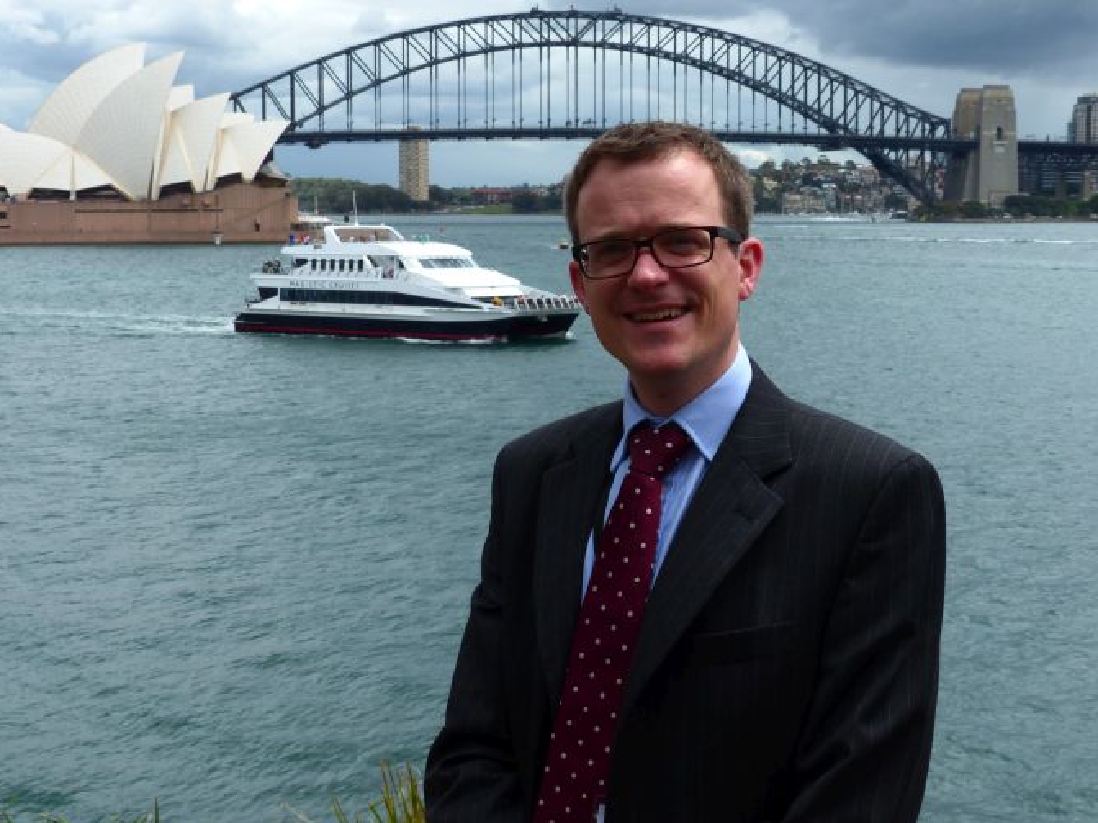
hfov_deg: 31.2
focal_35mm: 62
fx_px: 1966
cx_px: 578
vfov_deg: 23.6
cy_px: 386
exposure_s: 1/640
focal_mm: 9.4
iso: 100
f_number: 4
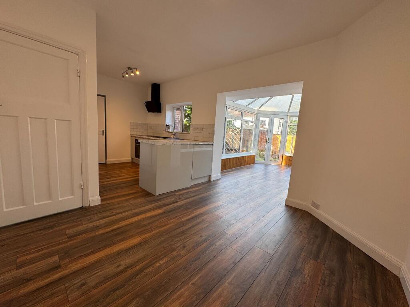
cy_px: 154
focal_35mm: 14
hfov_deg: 102.1
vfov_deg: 85.7
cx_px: 205
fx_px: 166
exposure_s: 1/114
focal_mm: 2.22
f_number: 2.2
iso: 40
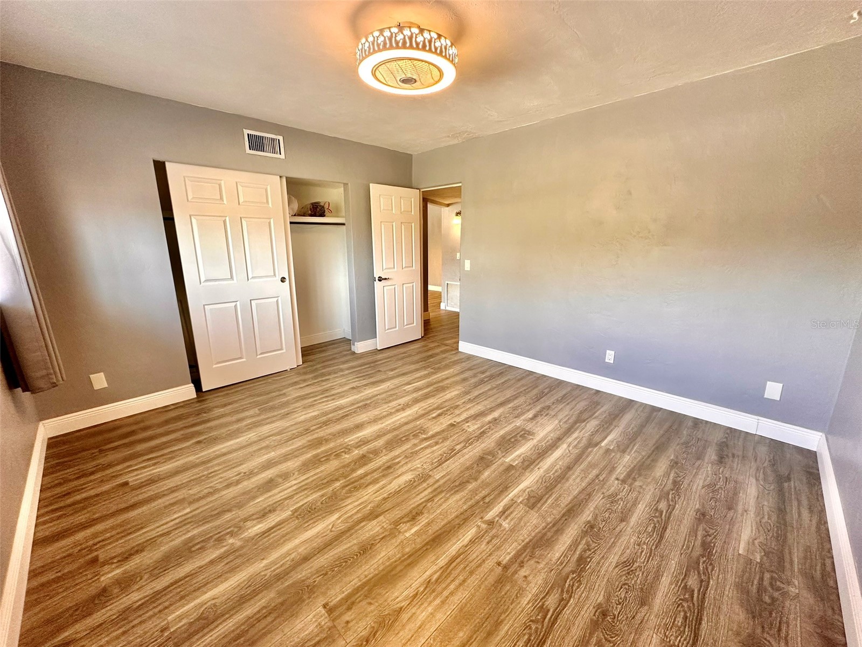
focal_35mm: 14
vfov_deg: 85.7
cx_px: 431
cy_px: 324
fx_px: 349
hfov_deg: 102.1
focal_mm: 2.22
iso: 200
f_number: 2.2
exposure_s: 1/105
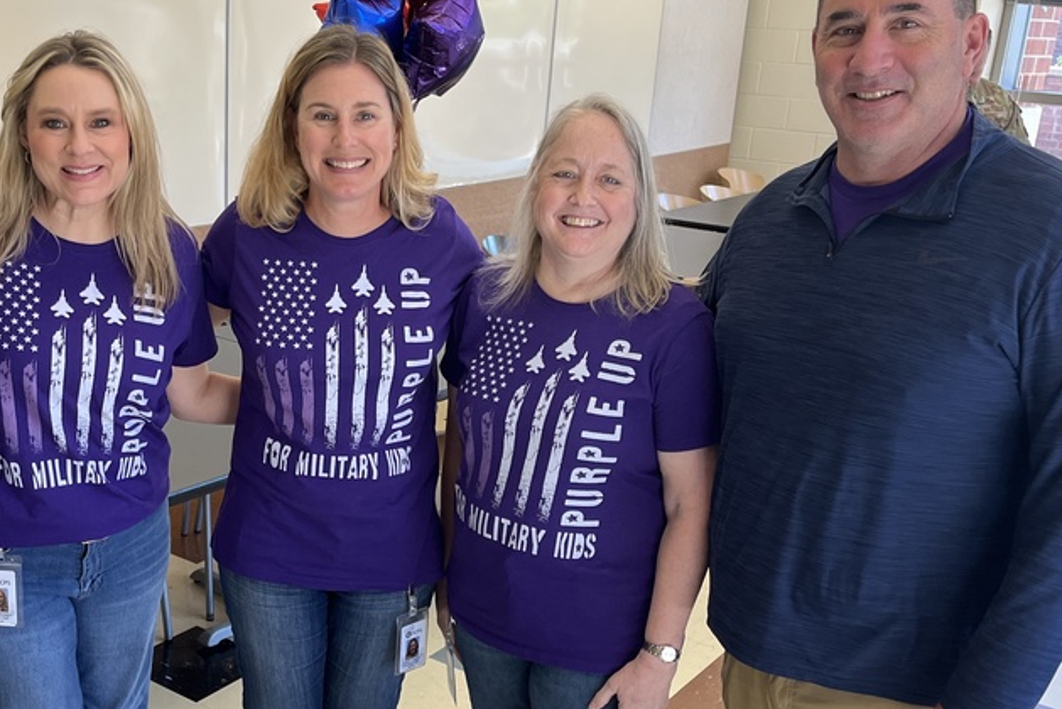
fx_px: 1299
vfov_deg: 30.4
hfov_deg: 43.7
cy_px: 454
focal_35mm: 44
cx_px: 339
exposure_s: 1/120
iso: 100
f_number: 1.6
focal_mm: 5.1
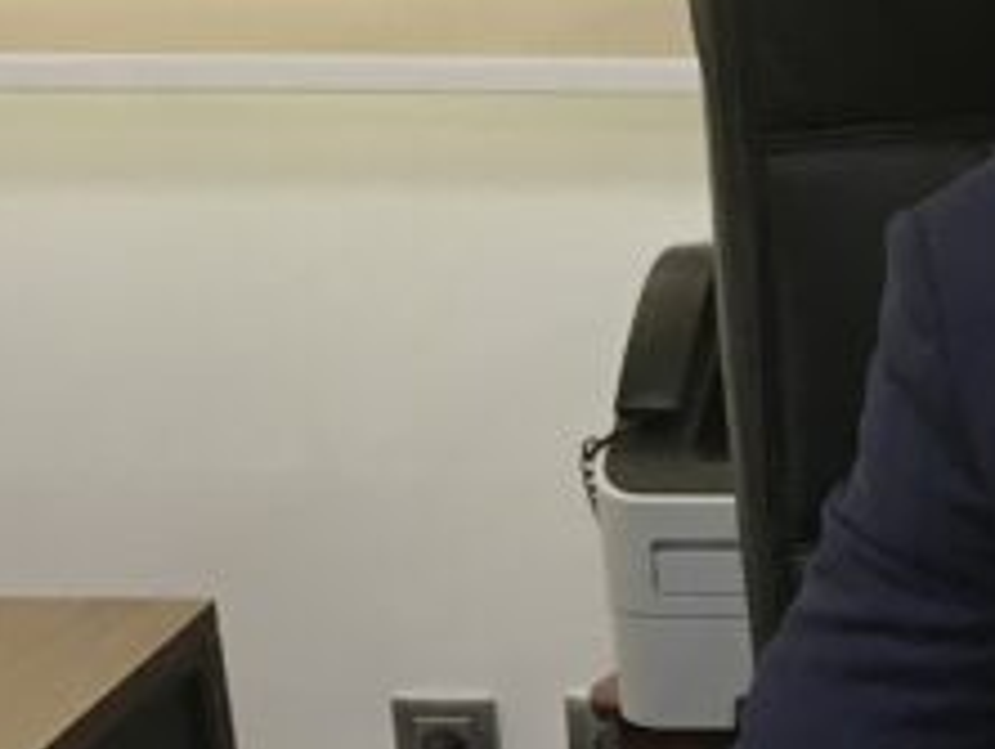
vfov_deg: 11.4
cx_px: 1631
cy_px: 713
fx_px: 3712
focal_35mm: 129
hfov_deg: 14.0
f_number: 1.8
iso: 32
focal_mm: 3.99
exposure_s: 1/33
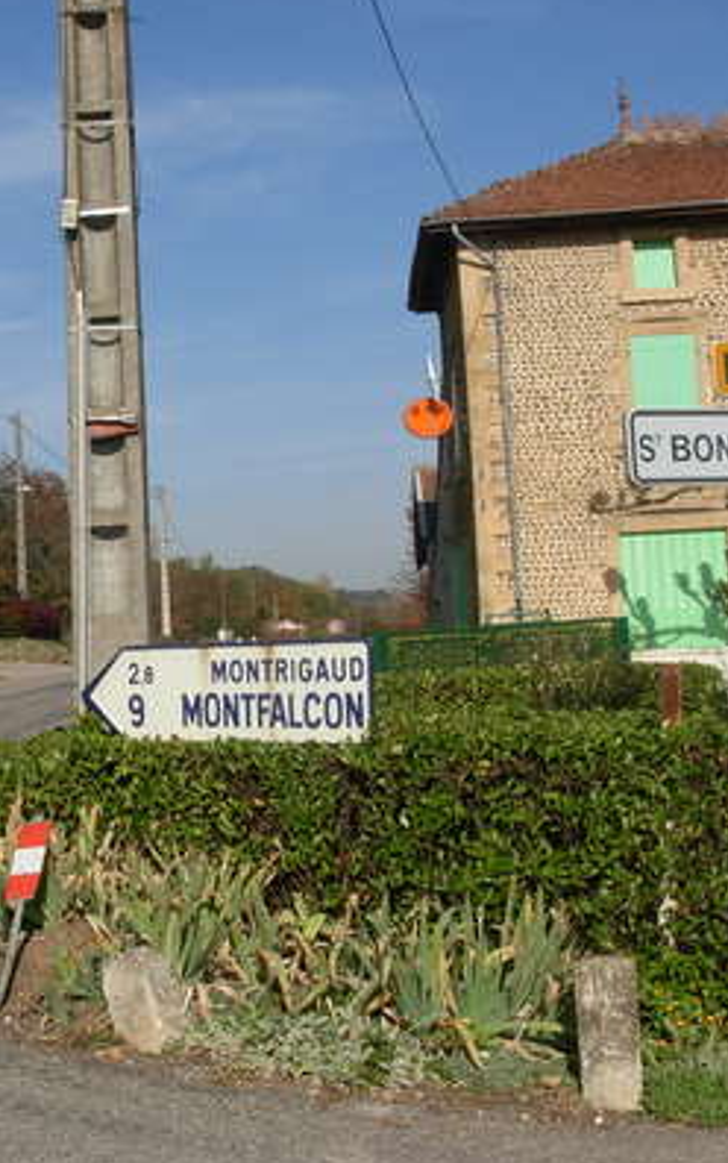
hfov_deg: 20.6
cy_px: 549
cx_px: -15
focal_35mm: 61
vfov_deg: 33.5
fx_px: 1934
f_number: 4.9
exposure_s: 1/861
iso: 79
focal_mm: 6.3
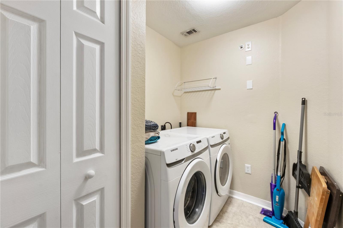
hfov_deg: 100.4
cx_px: 172
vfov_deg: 77.3
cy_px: 114
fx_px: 143
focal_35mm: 15
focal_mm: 10
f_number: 14
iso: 320
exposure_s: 1/2.5
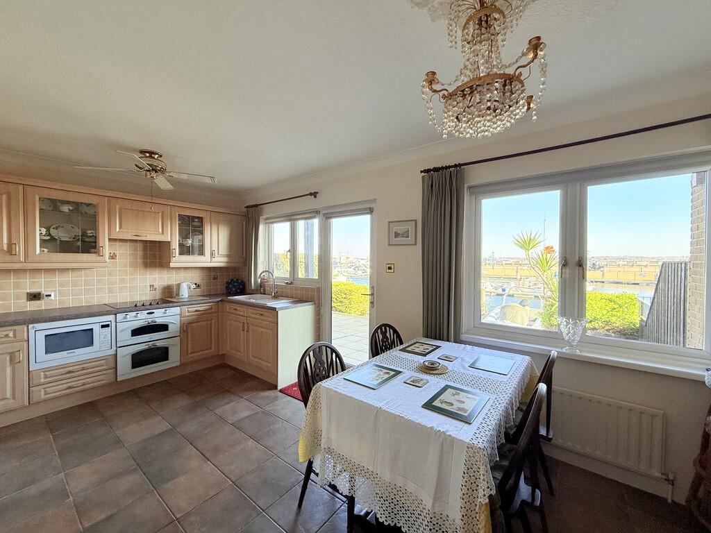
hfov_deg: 102.1
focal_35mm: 14
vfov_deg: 85.7
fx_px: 288
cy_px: 266
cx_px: 356
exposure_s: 1/116
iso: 64
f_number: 2.2
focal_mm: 2.22
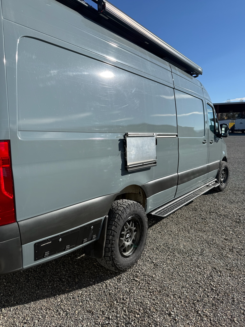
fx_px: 226
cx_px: 122
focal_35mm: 24
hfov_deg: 56.8
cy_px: 164
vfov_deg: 71.6
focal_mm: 6.76
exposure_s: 1/5319
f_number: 1.78
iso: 80
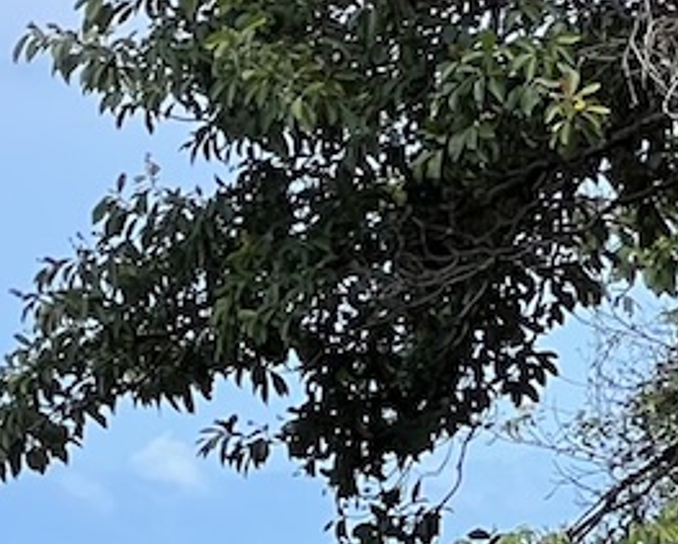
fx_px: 8256
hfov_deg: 4.6
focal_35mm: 411
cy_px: 1194
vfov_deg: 3.7
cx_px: -753
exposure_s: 1/539
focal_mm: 9
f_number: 2.8
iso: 32
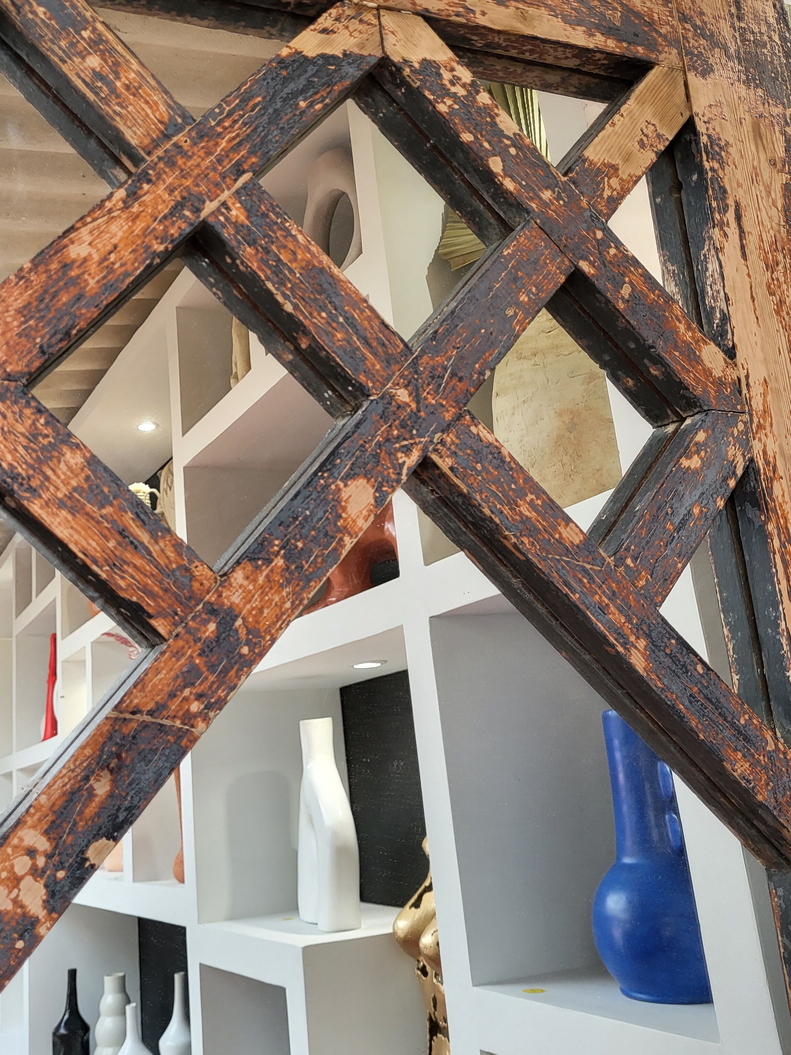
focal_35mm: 34
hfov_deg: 41.4
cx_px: 277
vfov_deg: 53.6
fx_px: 1036
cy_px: 426
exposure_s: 1/100
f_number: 1.8
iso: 125
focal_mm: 5.4
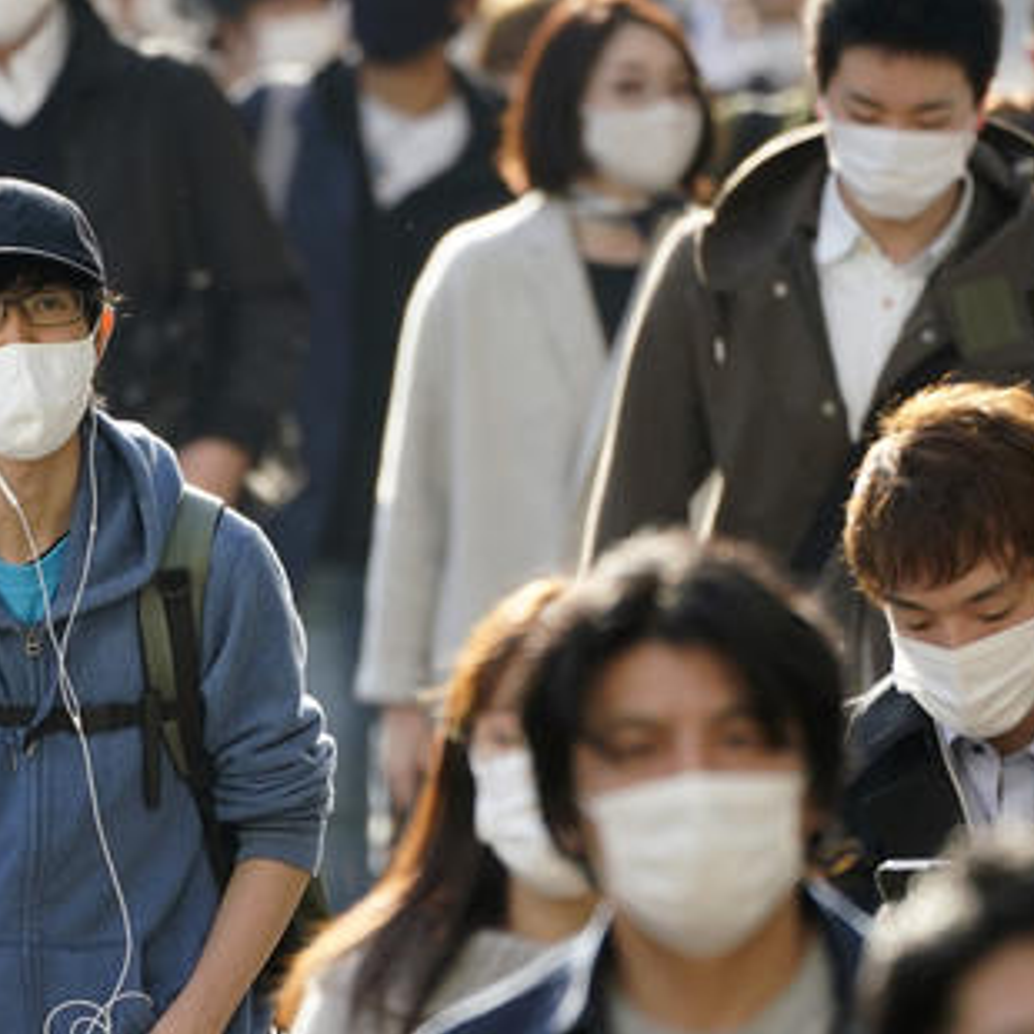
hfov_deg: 1.7
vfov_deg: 1.7
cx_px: 350
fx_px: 34065
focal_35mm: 1008
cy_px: 779
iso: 500
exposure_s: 1/500
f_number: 5.6
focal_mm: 400
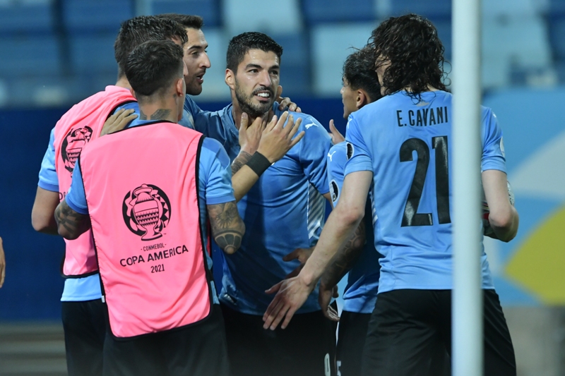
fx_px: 9414
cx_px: 282
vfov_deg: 2.3
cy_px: 188
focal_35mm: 600
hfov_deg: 3.4
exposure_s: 1/1000
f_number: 4
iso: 2000
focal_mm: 400
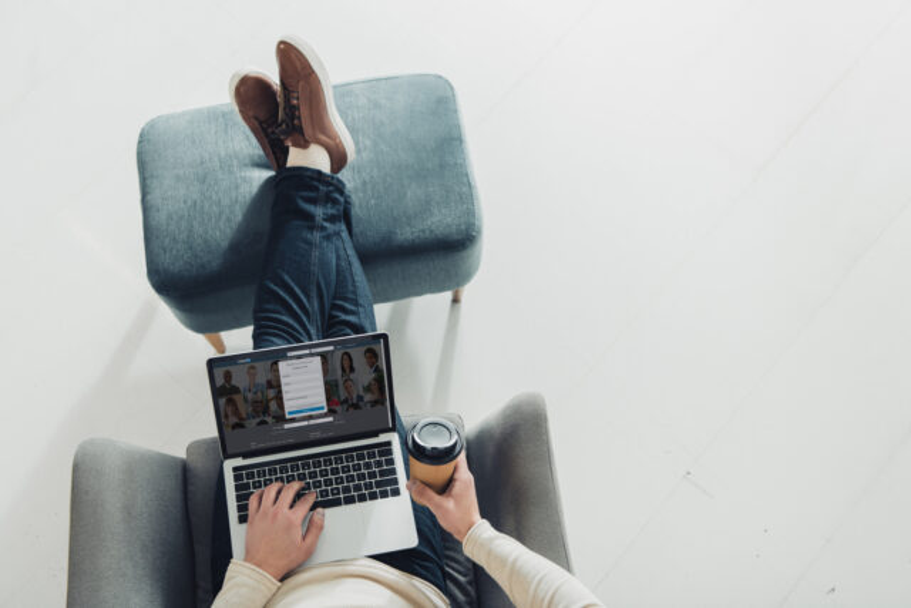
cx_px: 456
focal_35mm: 50
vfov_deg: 27.0
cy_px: 304
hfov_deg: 39.6
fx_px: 1265
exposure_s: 1/200
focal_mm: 50
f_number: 3.5
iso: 125
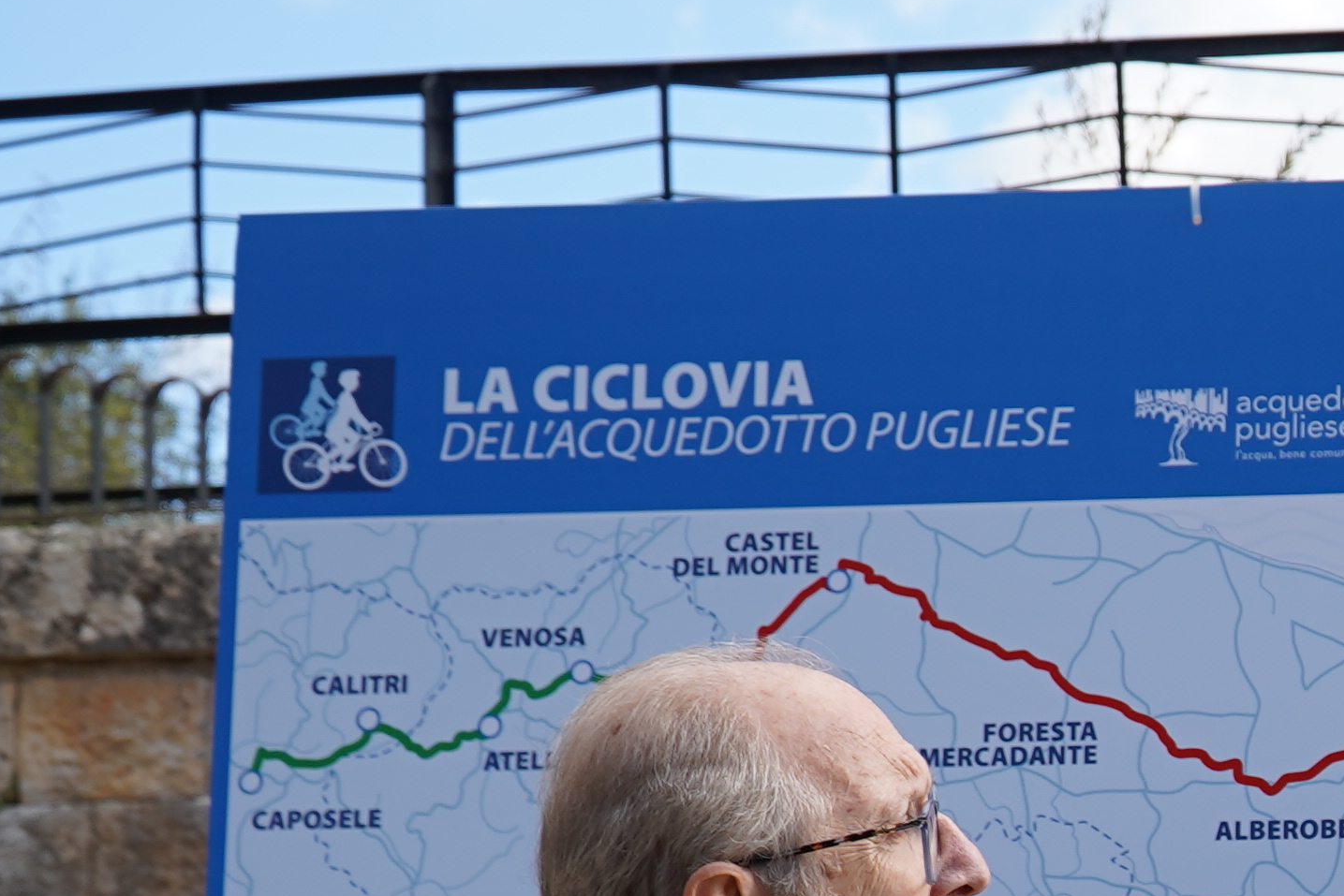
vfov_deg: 15.7
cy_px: 960
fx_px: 3173
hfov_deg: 21.7
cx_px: 1721
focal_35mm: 85
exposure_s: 1/400
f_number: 4
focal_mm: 21
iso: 100
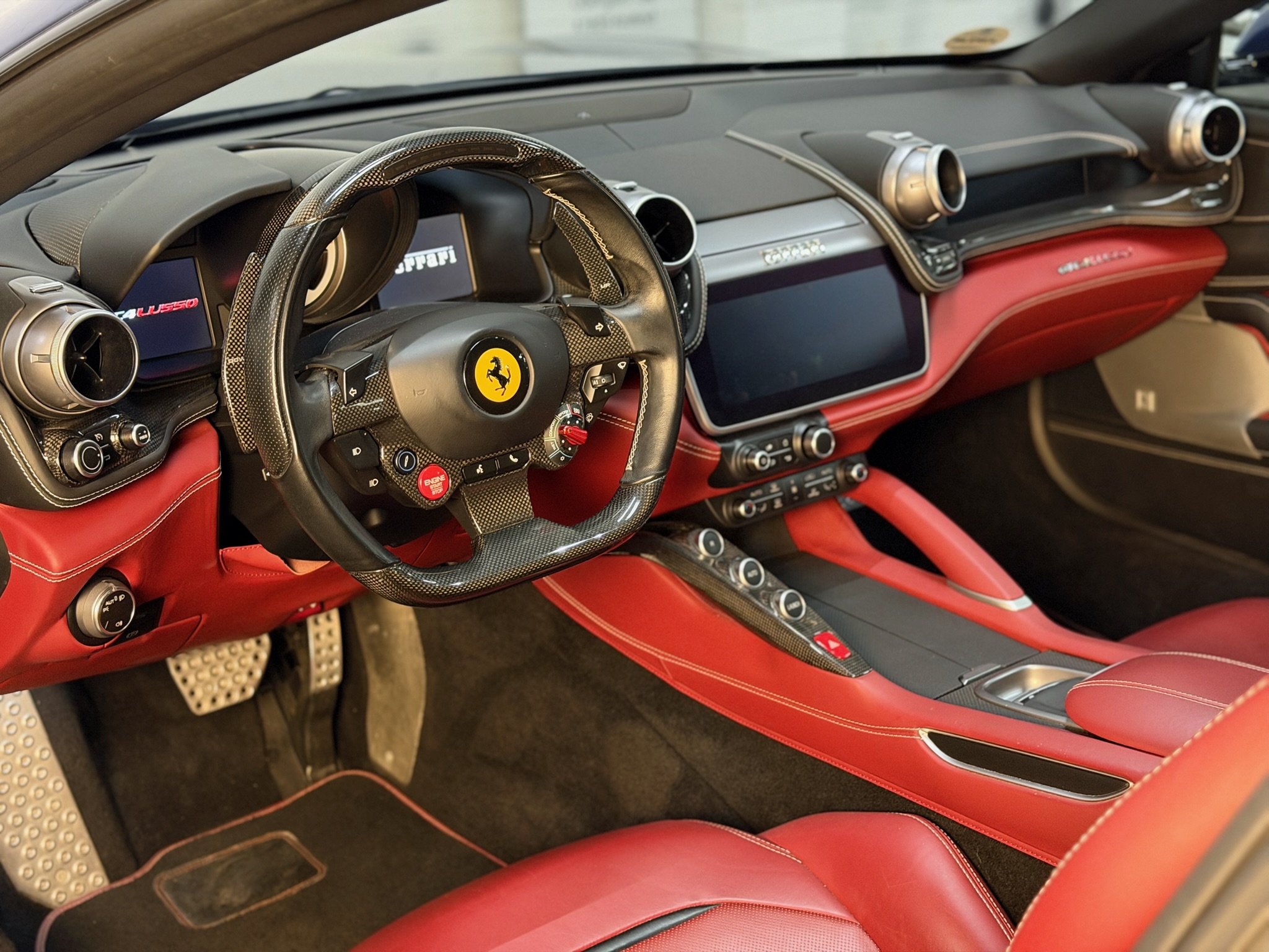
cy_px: 476
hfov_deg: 39.7
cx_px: 634
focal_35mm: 48
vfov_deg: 30.3
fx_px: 1760
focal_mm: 6.76
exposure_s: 1/25
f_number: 1.78
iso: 640
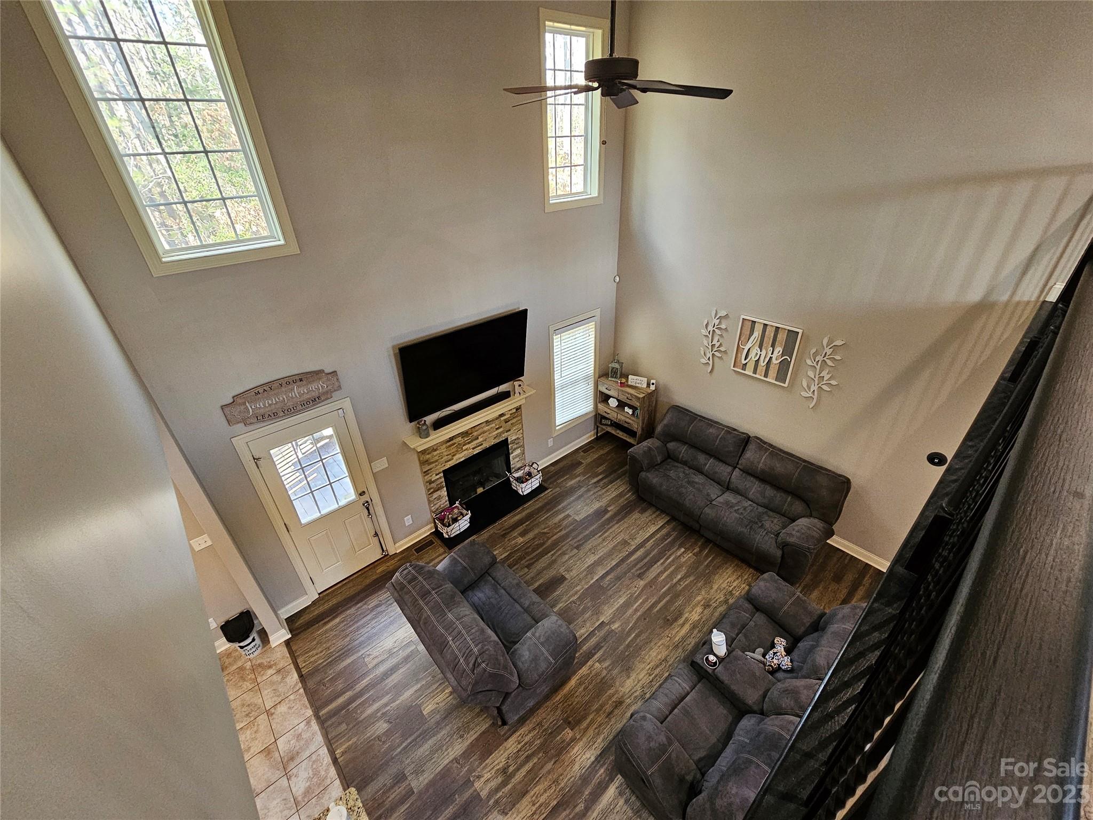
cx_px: 546
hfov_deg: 106.2
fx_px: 410
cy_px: 410
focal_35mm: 13
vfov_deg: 89.9
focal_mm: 2.2
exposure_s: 1/60
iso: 320
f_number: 2.2
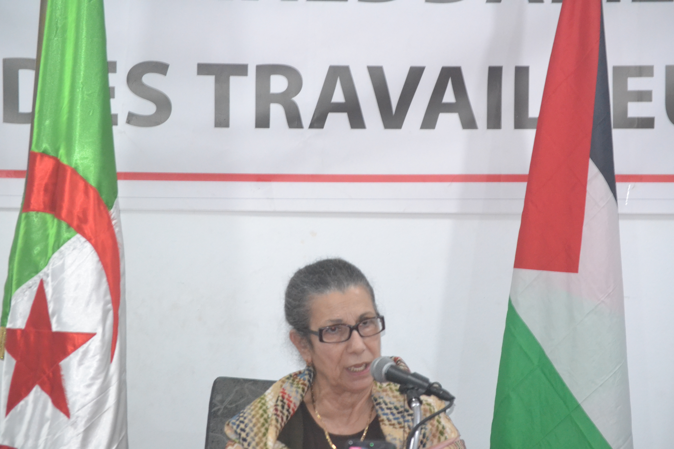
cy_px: 224
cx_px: 337
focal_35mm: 180
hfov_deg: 11.4
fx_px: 3370
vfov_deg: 7.6
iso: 3200
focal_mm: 120
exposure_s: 1/60
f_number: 7.1
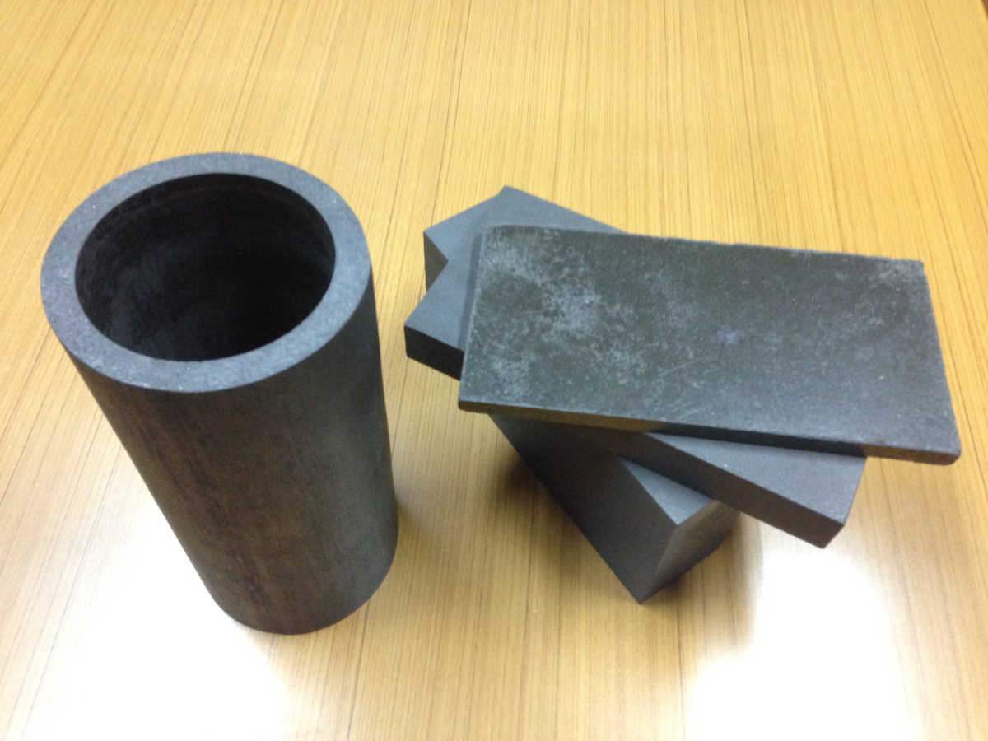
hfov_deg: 55.4
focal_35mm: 33
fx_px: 942
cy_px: 370
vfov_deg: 42.9
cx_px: 494
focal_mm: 4.12
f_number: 2.4
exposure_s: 1/17
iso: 400
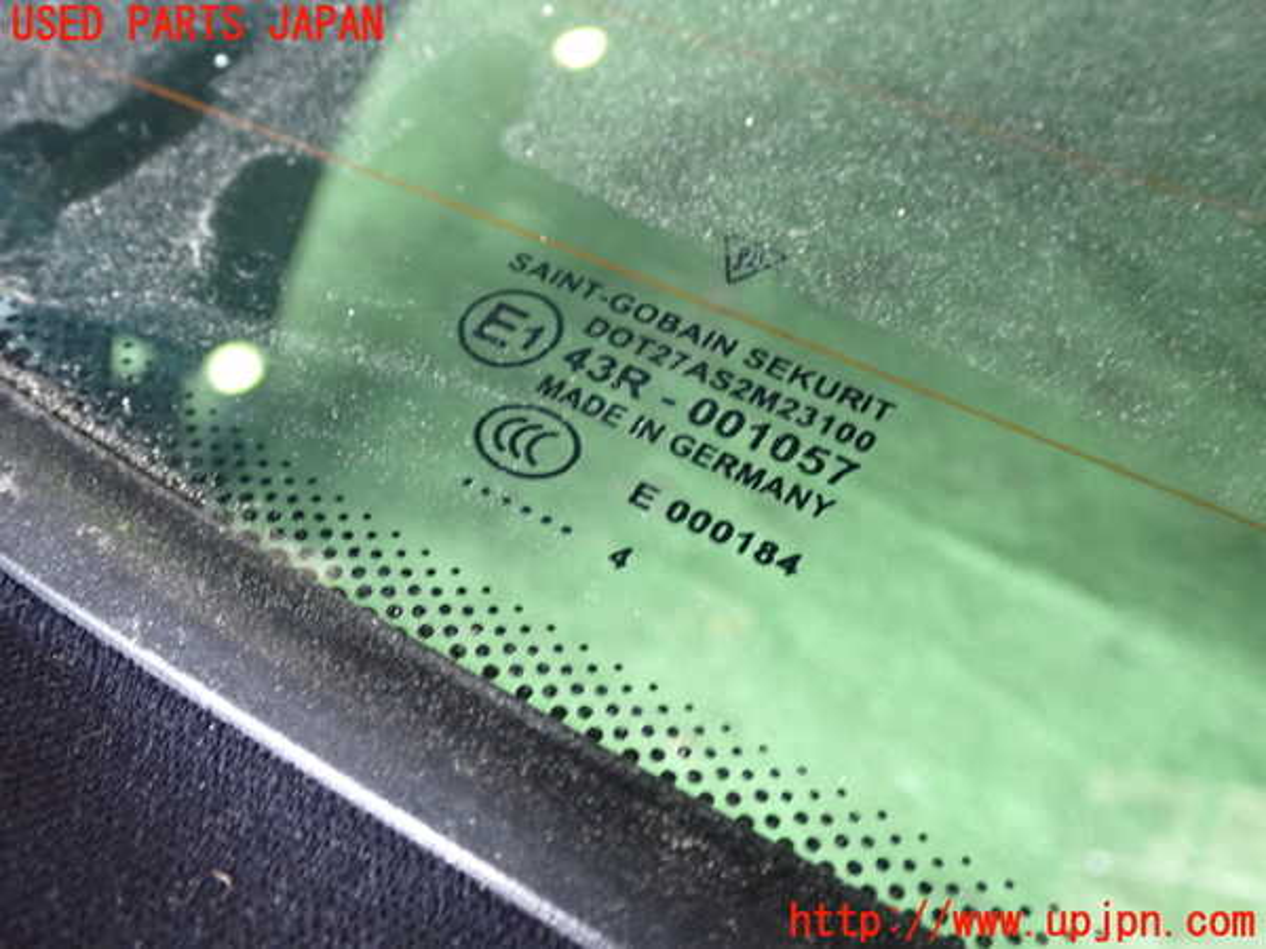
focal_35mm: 38
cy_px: 474
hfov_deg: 49.0
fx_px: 1390
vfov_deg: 37.7
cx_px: 633
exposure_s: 1/10
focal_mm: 6.83
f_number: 10
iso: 1250
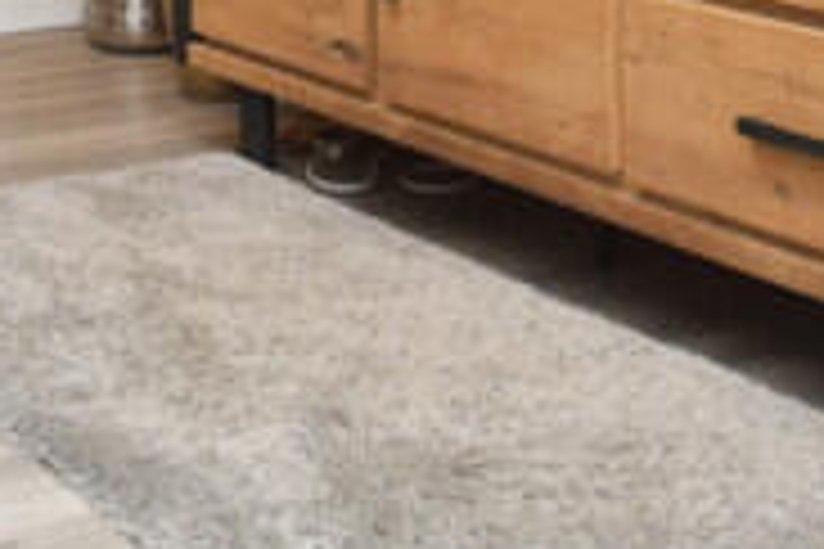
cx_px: 162
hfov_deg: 23.8
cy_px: -520
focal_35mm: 84
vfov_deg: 13.9
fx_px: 1923
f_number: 4
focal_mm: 10
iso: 400
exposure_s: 1/60
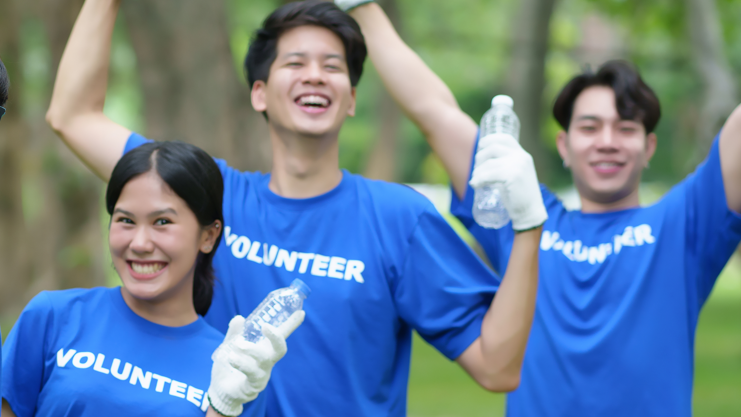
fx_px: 3222
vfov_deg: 7.4
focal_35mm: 164
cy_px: 295
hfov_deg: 13.1
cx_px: 190
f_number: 2.2
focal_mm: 85
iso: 160
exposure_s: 1/400
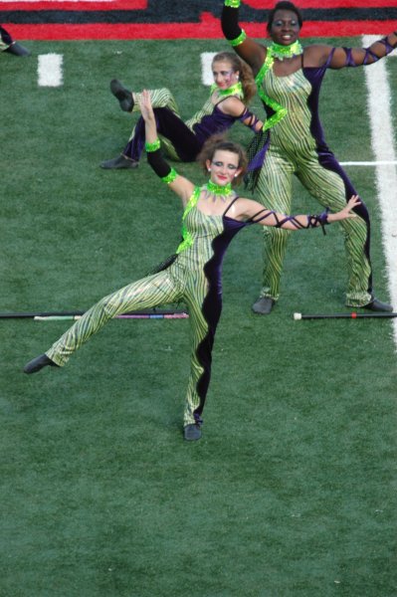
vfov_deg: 3.4
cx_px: 198
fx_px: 9941
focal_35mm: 600
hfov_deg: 2.3
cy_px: 298
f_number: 5.6
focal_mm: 400
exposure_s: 1/250
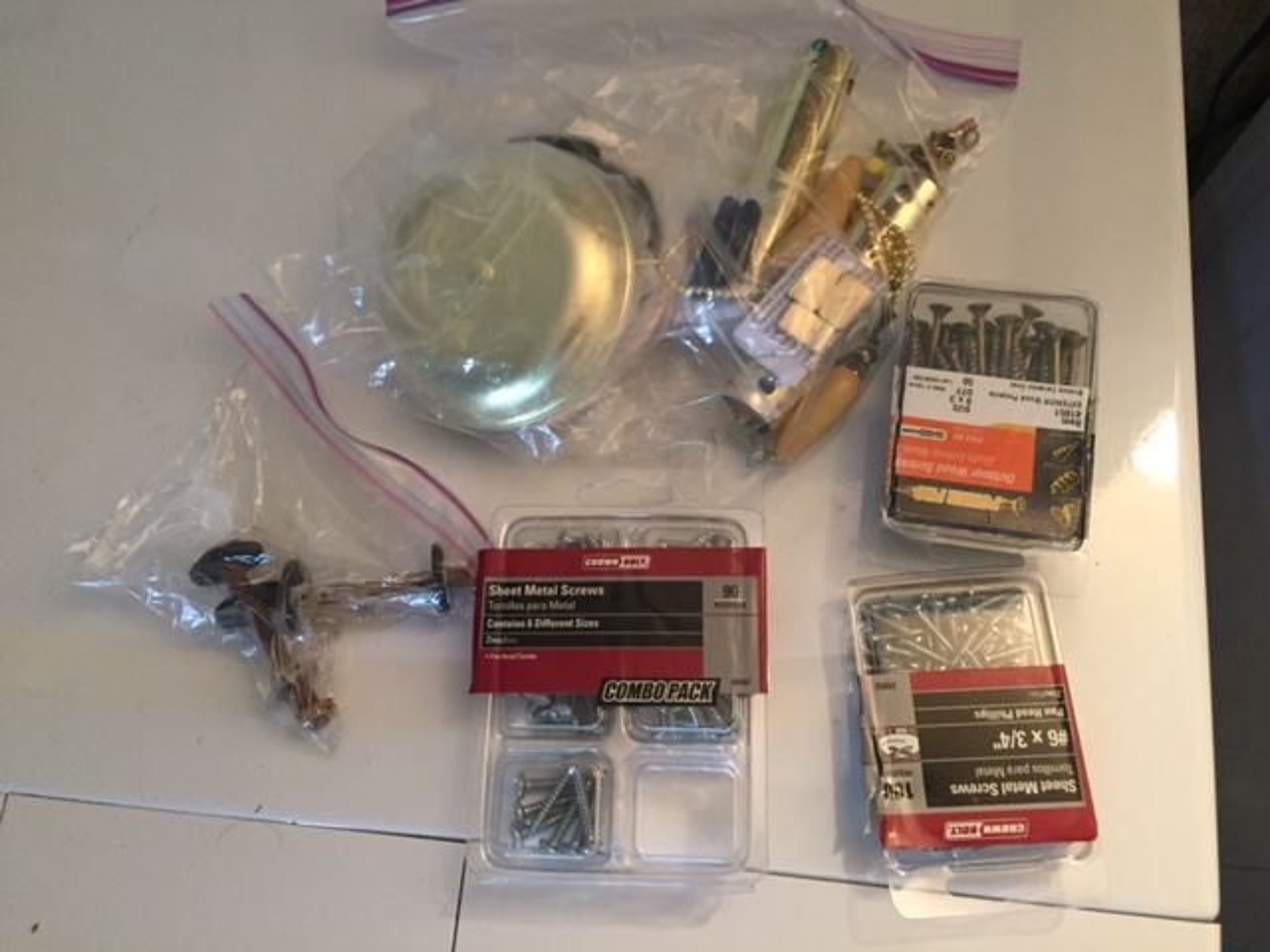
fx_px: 1064
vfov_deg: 48.2
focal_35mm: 29
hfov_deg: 61.7
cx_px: 635
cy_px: 476
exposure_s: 1/30
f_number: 2.2
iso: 200
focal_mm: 4.15
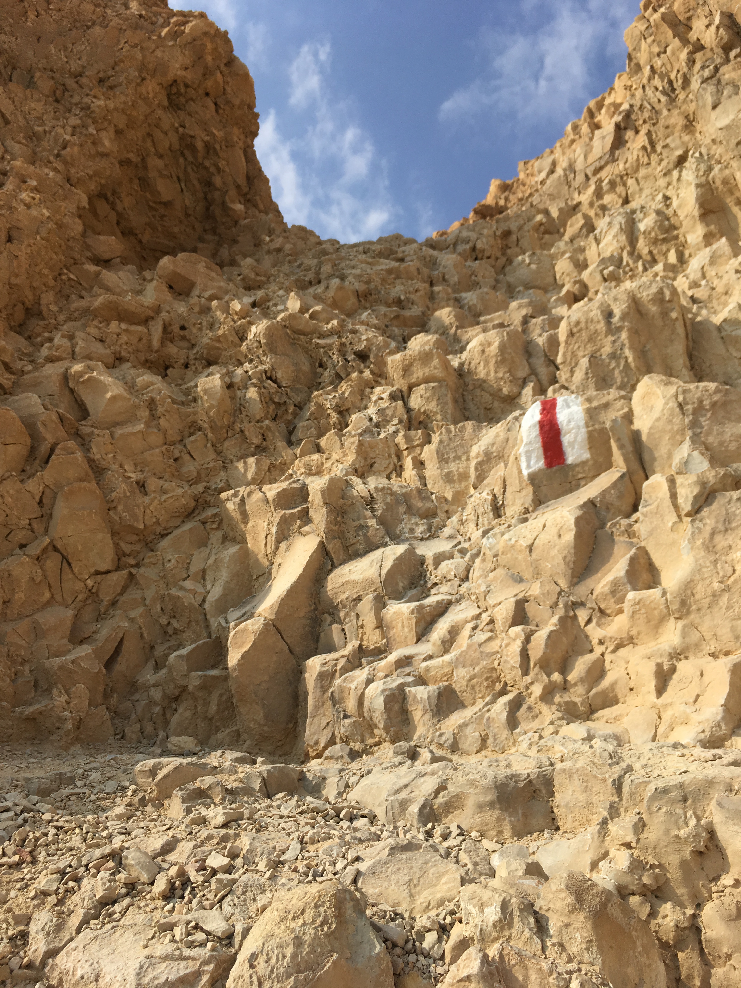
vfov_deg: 61.7
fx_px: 828
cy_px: 494
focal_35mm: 29
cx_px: 370
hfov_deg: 48.2
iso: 25
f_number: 2.2
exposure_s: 1/2747
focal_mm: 4.15
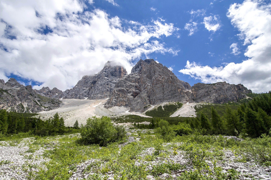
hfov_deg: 96.8
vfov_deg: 73.6
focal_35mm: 16
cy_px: 90
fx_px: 120
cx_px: 136
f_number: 10
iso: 200
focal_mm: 16
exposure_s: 1/400
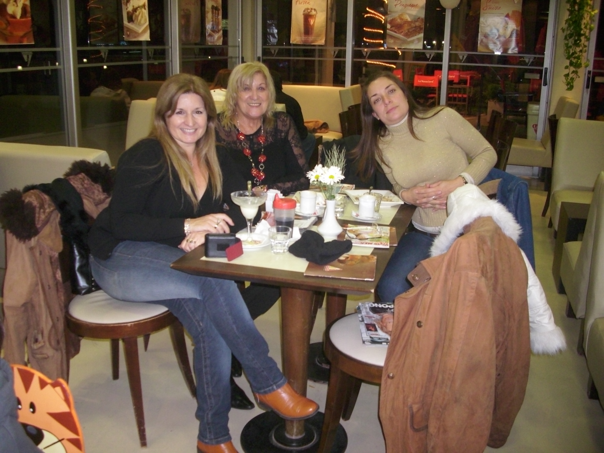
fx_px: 541
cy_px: 226
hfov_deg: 58.4
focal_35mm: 31
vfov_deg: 45.4
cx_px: 302
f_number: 2.8
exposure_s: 1/30
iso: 200
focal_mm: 6.2
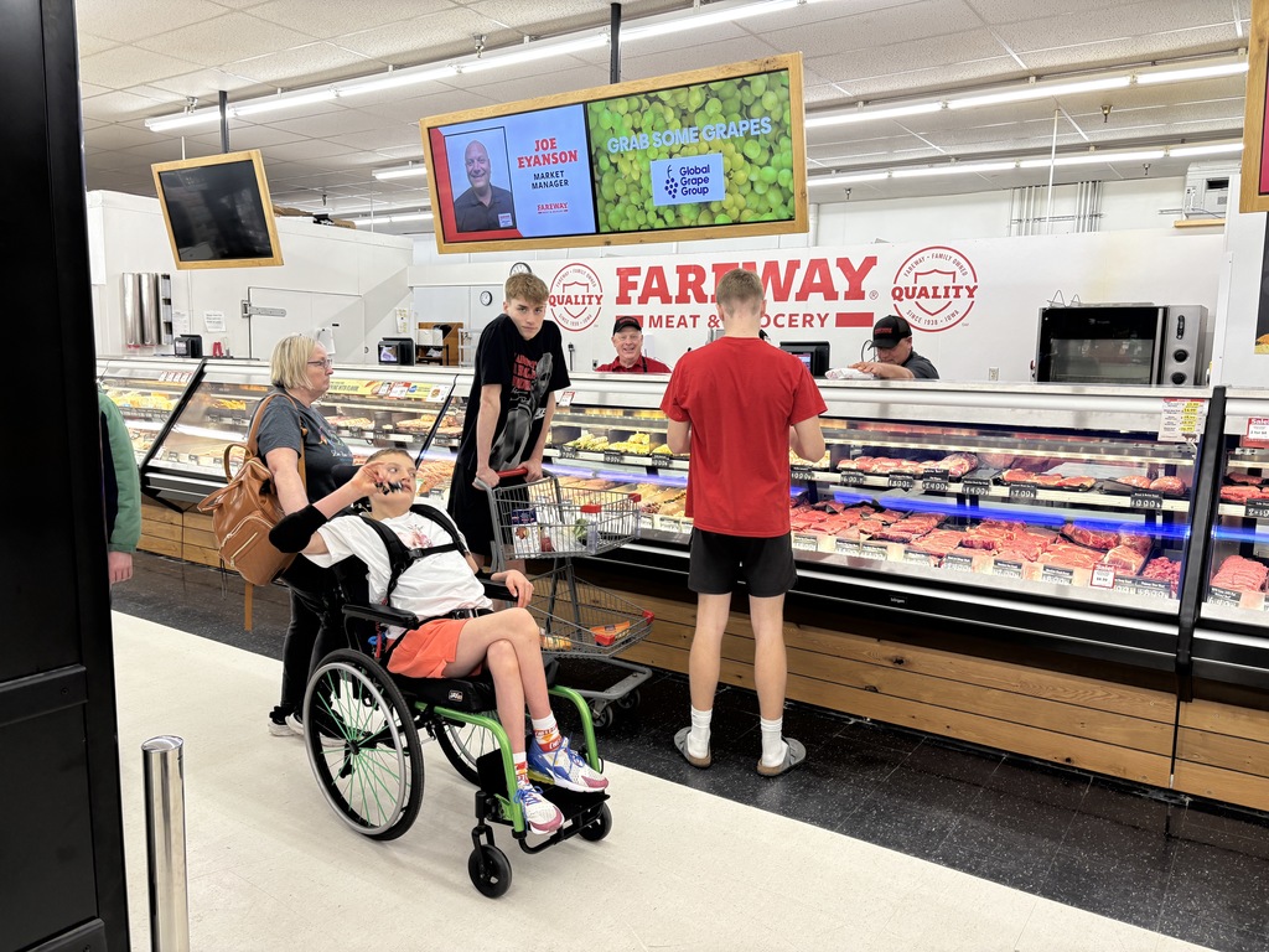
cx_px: 634
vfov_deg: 53.1
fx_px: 953
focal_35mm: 26
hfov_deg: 67.3
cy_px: 476
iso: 100
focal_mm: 5.96
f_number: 1.6
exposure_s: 1/120
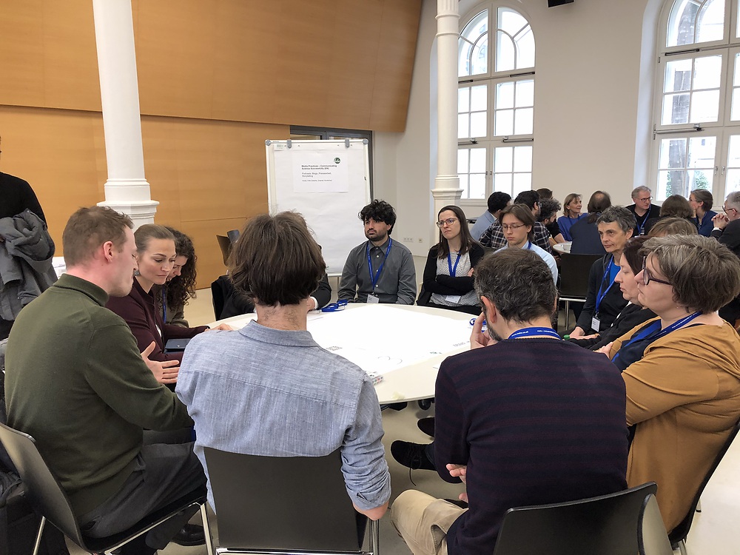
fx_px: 599
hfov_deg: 63.4
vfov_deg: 49.7
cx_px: 370
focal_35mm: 28
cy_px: 278
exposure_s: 1/120
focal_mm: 4
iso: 100
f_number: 1.8
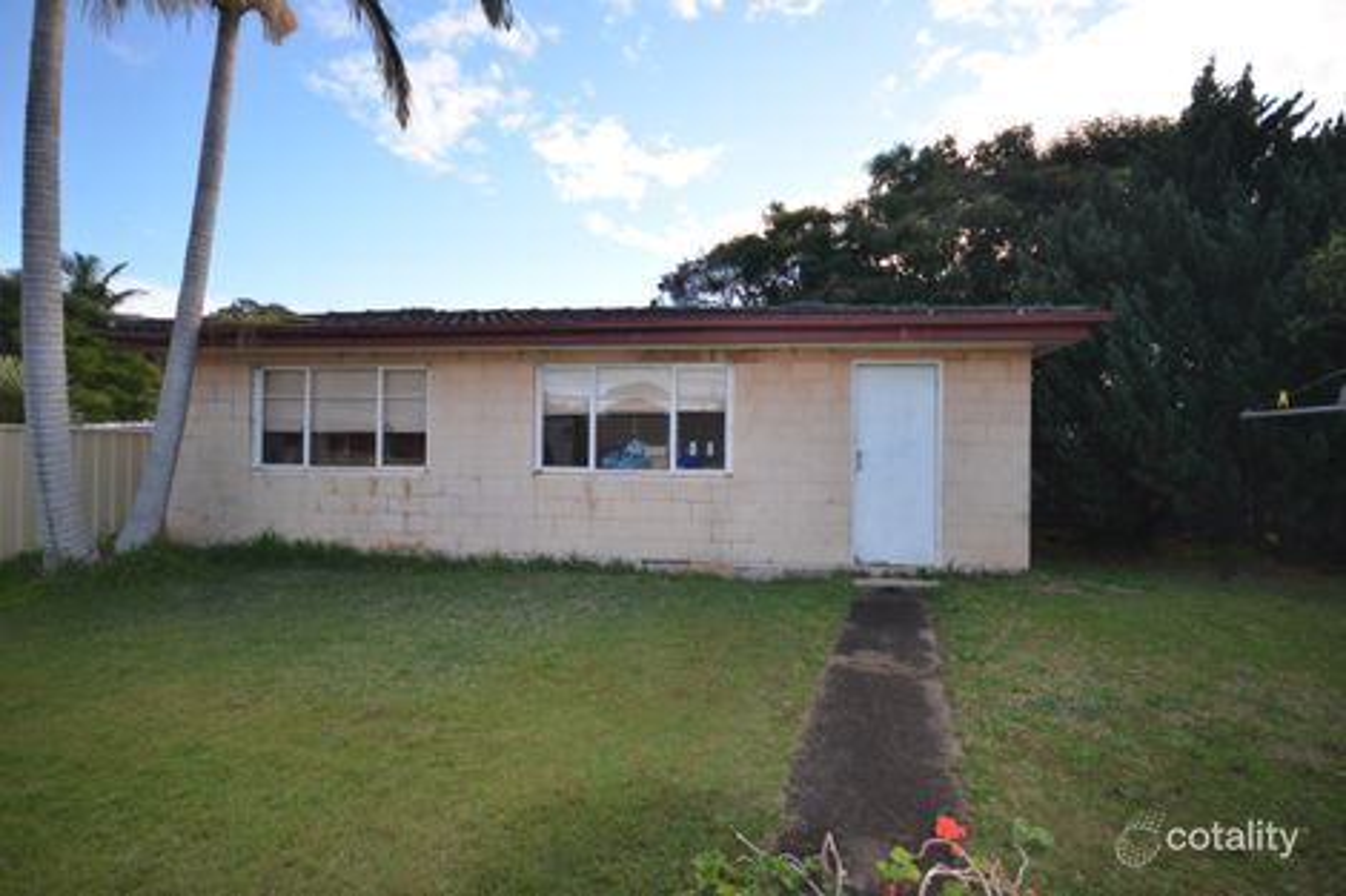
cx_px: 673
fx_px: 561
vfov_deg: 77.3
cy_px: 448
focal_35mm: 15
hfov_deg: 100.4
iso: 125
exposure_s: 1/250
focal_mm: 10
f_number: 4
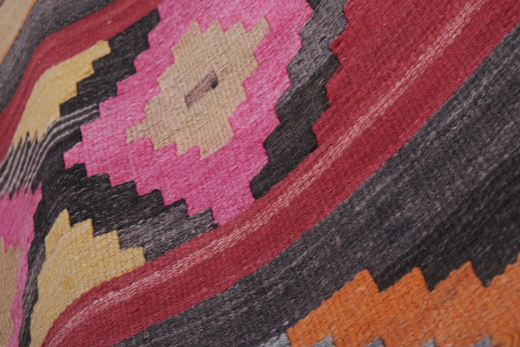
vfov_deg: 17.3
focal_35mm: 79
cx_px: 260
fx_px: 1141
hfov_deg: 25.7
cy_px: 174
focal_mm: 52.7
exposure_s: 1/160
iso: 160
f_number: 10
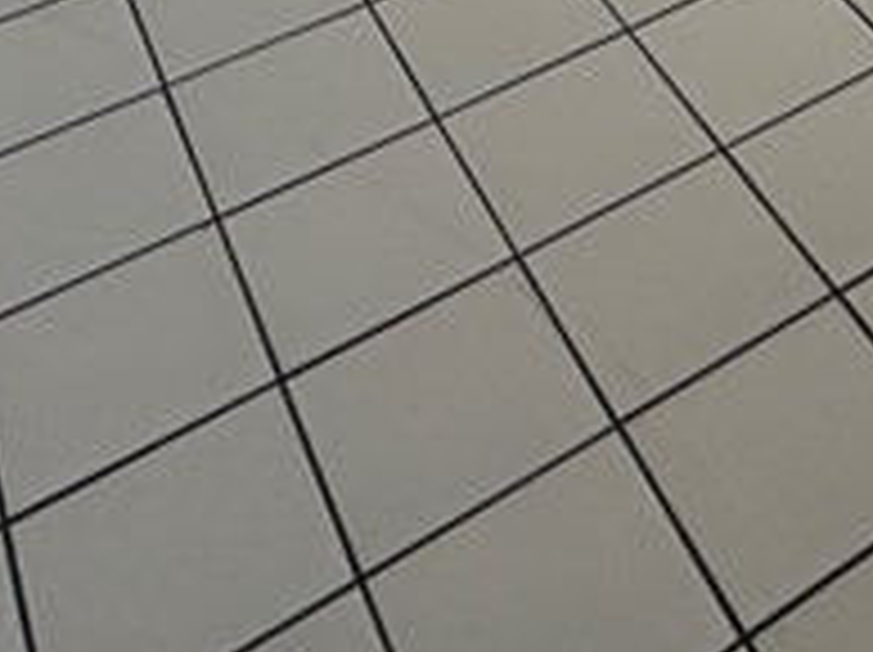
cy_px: -1034
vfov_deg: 13.1
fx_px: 1864
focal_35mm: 74
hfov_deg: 24.6
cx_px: 958
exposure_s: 1/552
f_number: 2.2
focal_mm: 2.22
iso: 40
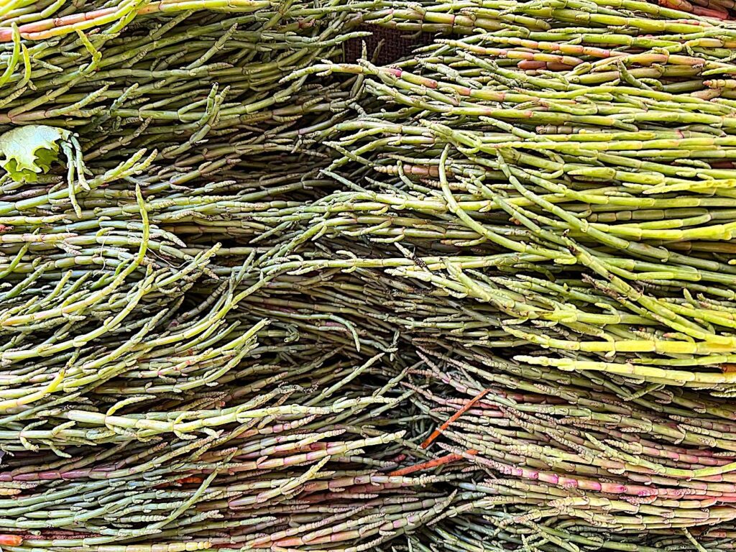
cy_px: 276
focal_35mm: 26
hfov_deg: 67.3
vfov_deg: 53.1
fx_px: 553
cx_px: 368
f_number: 1.6
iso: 125
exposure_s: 1/70
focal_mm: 5.1
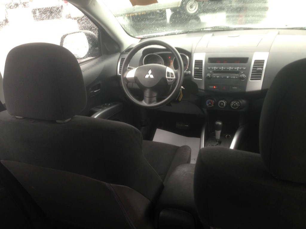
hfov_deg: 55.4
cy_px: 114
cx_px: 153
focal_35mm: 33
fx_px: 292
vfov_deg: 42.9
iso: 50
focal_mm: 4.13
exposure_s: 1/24
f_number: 2.4
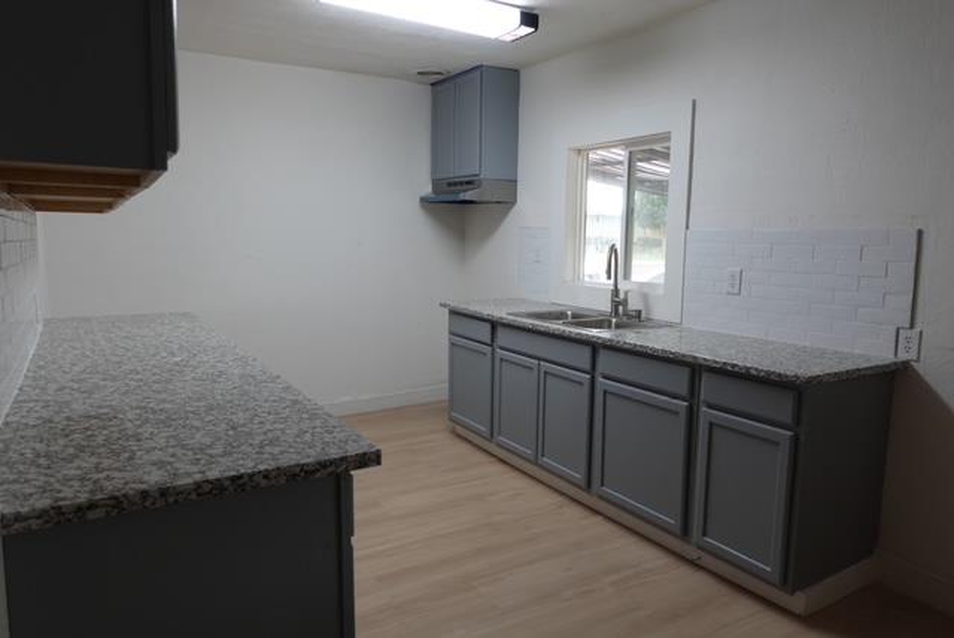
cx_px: 477
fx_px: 637
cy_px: 319
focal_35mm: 24
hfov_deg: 73.7
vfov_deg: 53.2
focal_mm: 9.4
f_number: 2.8
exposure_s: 1/40
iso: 125
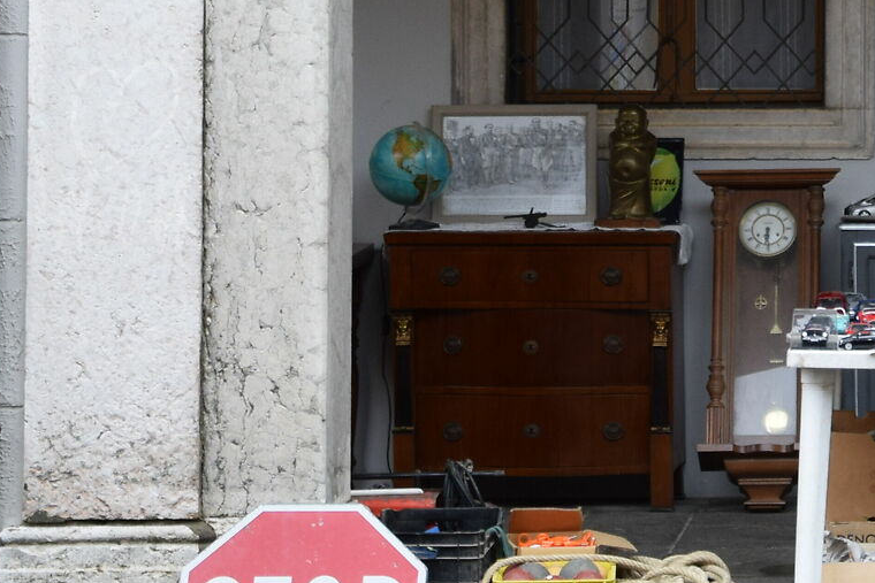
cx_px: 1143
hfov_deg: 10.1
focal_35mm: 199
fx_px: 4837
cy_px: 24
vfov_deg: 6.9
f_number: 5.6
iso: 400
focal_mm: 42
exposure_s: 1/125
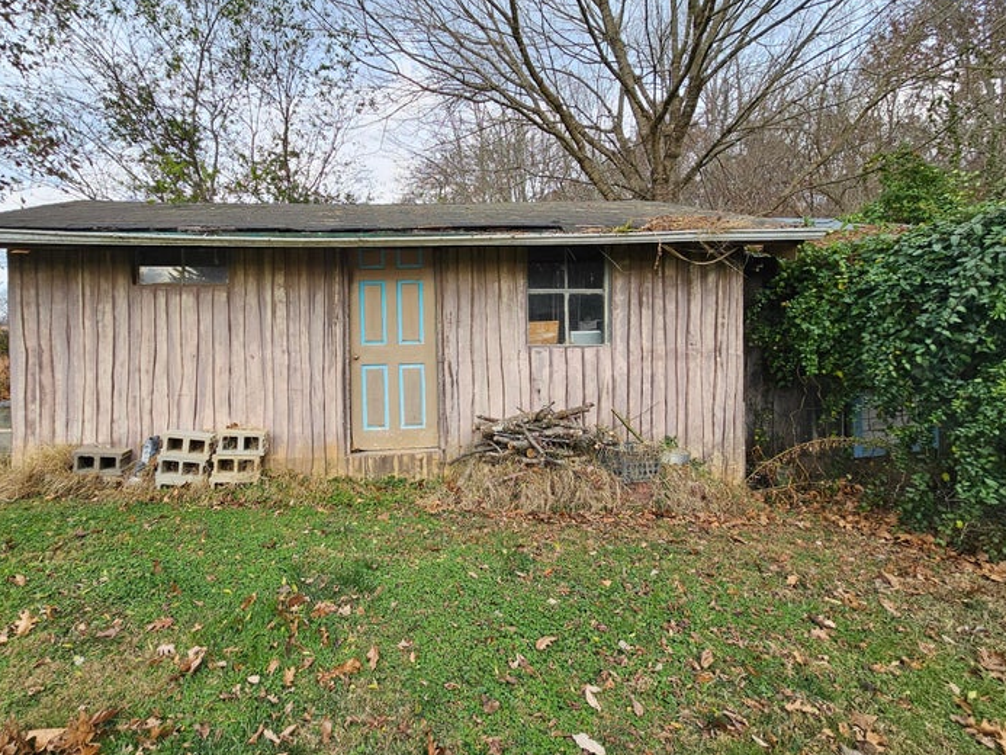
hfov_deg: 93.3
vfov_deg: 78.0
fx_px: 465
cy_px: 353
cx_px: 406
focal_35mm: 16
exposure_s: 1/292
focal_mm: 2.2
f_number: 2.2
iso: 64
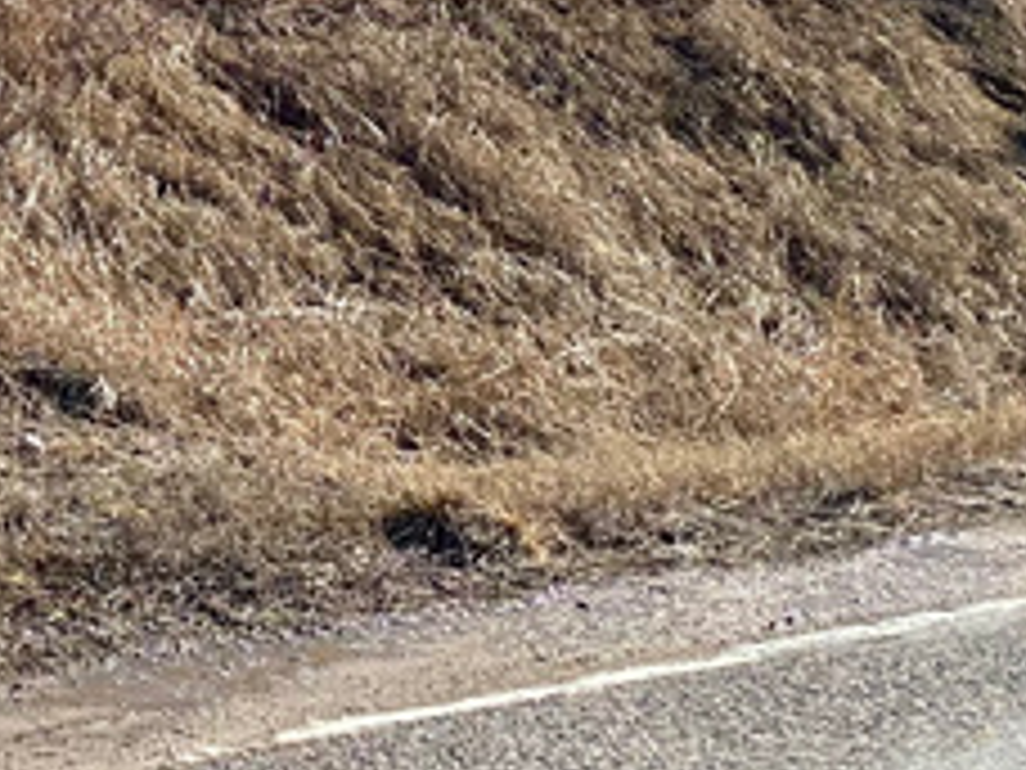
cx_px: -324
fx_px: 3468
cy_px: -594
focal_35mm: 117
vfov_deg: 11.7
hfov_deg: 15.9
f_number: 1.8
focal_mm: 4.25
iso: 32
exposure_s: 1/4808
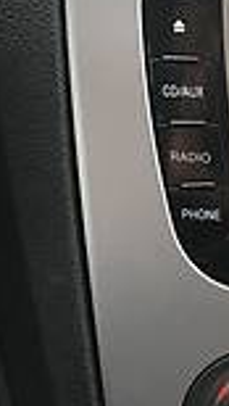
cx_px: 474
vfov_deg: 16.6
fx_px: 1323
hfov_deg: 9.2
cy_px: 504
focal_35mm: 123
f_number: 2.2
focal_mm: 4.2
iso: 50
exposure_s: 1/33
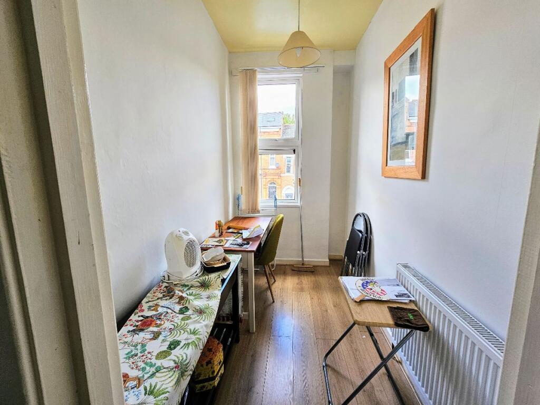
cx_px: 270
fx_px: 203
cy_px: 202
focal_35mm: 13
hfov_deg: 106.2
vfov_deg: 89.9
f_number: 2.2
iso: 64
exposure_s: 1/50
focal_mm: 2.2
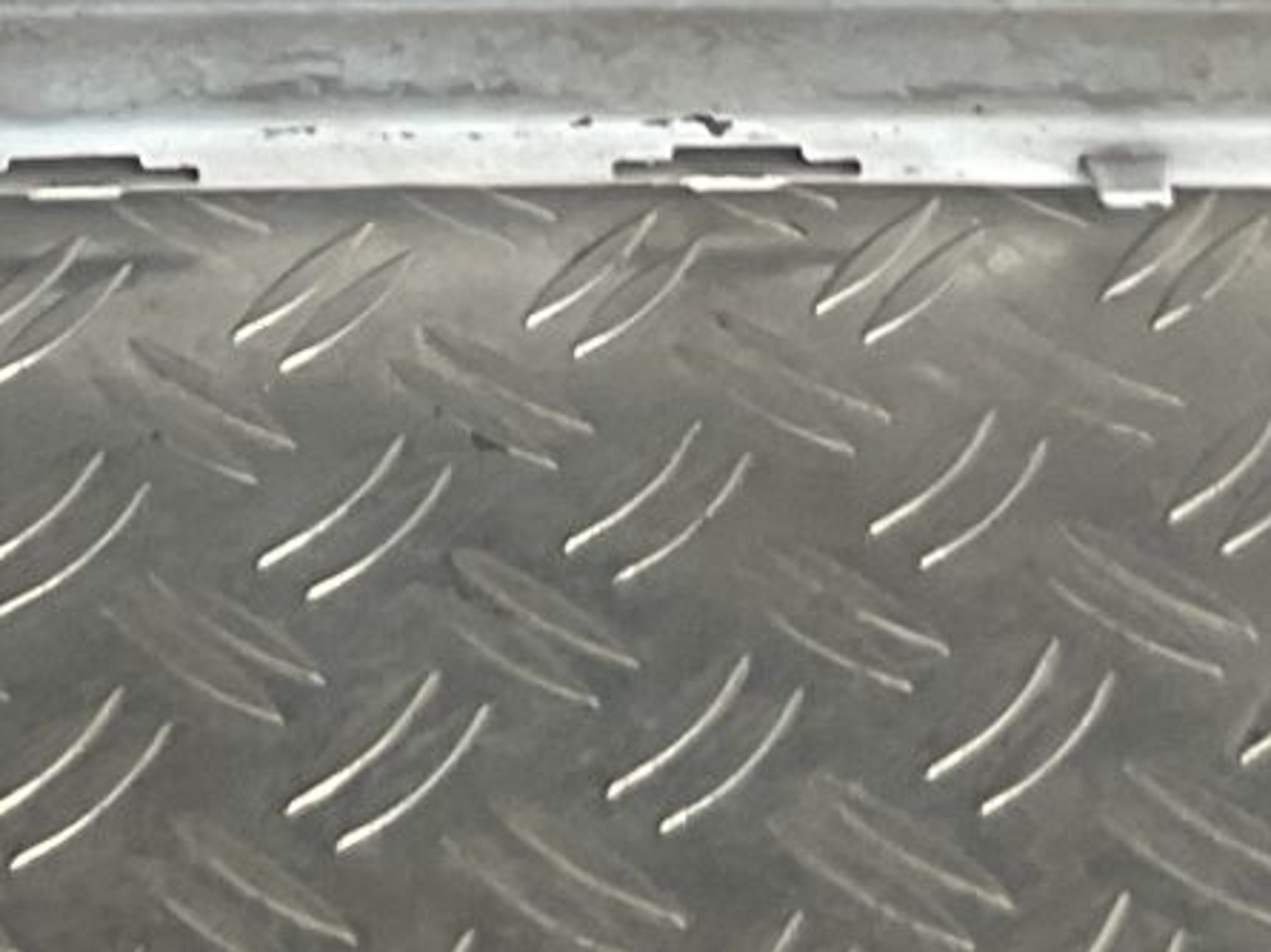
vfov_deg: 8.1
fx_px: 6127
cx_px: 314
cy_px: -1469
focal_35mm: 167
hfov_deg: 11.8
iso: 50
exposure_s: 1/100
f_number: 1.8
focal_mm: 3
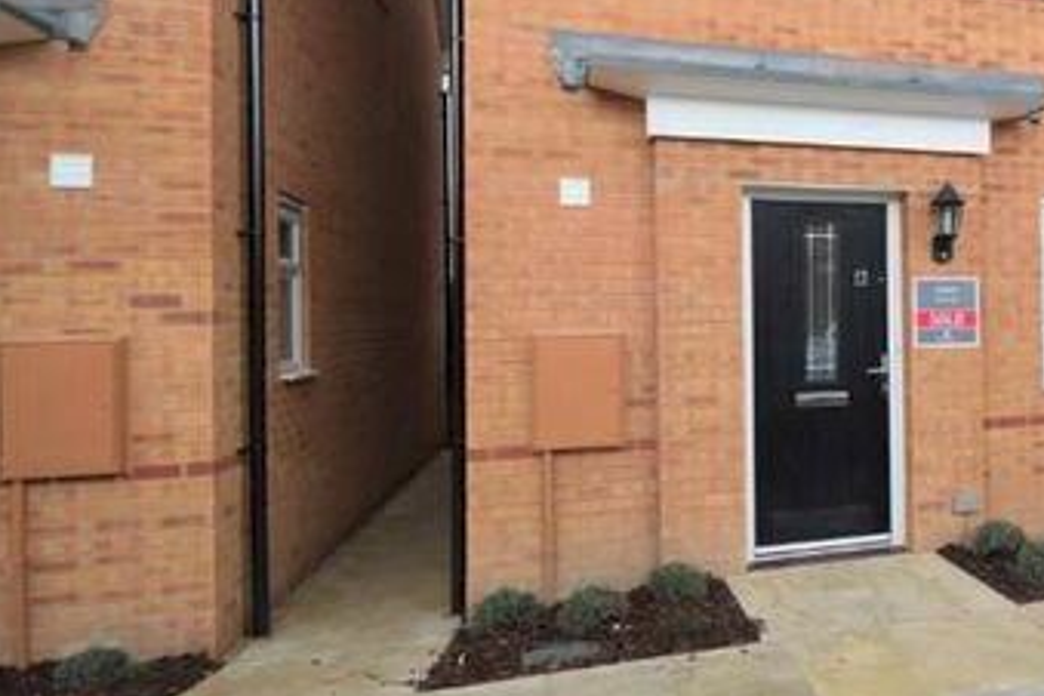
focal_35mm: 31
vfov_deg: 42.2
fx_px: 899
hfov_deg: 51.9
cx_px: 970
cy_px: 288
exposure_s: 1/160
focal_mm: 10
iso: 400
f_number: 6.3
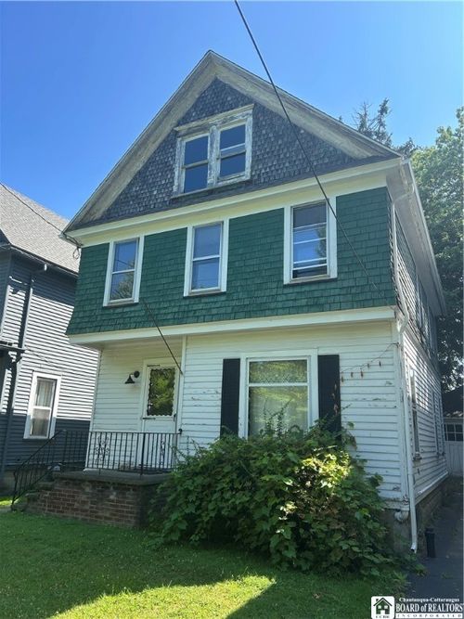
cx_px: 232
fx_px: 465
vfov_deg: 67.3
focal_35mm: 26
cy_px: 310
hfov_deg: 53.0
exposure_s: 1/1196
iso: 50
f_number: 1.5
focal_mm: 5.7
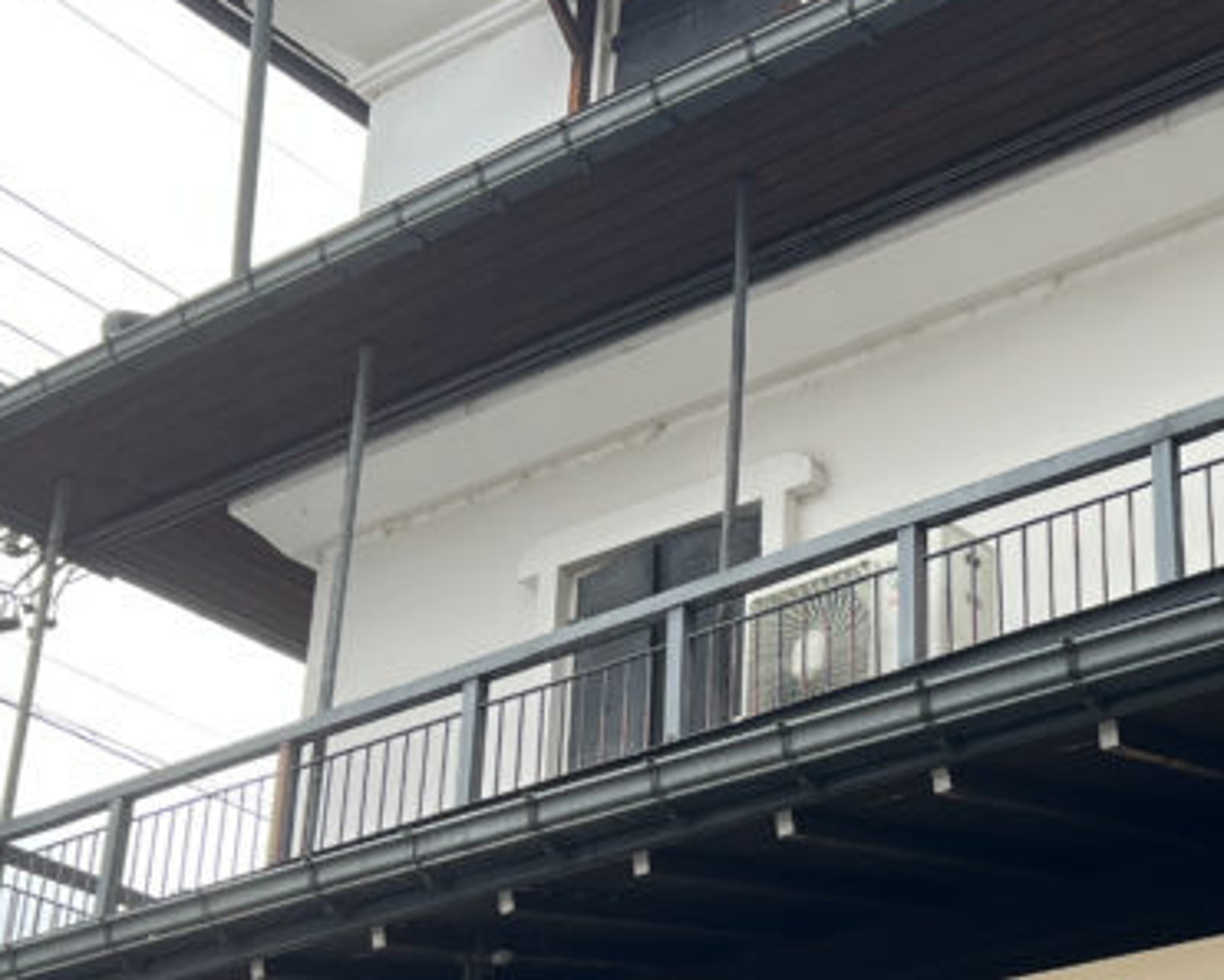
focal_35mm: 70
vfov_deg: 21.6
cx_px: 1099
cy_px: 795
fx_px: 2536
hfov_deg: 26.2
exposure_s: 1/313
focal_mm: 5.7
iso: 50
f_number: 1.5
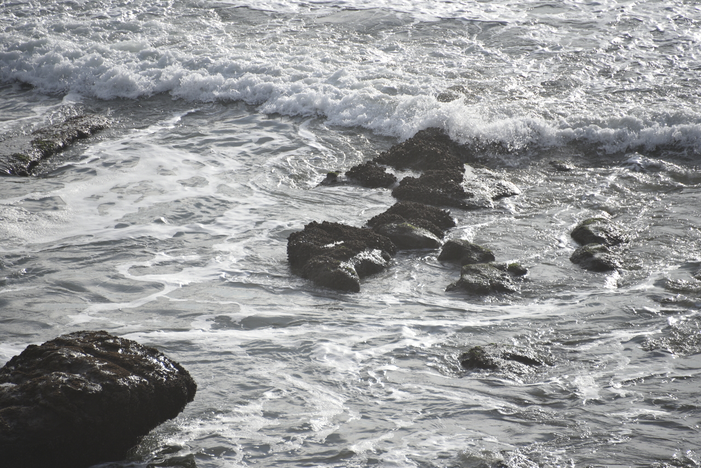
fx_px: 5843
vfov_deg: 4.6
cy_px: 234
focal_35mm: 300
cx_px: 350
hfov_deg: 6.9
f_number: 6.3
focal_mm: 300
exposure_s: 1/640
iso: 100
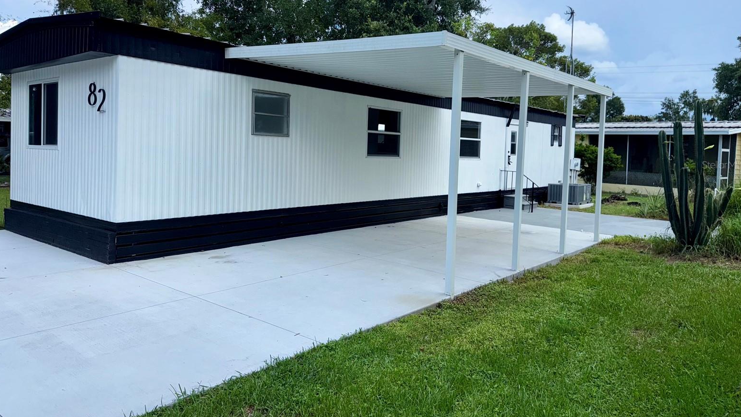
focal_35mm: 27
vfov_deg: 42.7
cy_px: 165
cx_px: 365
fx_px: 531
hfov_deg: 69.8
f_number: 1.78
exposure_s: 1/2959
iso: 50
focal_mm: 6.76
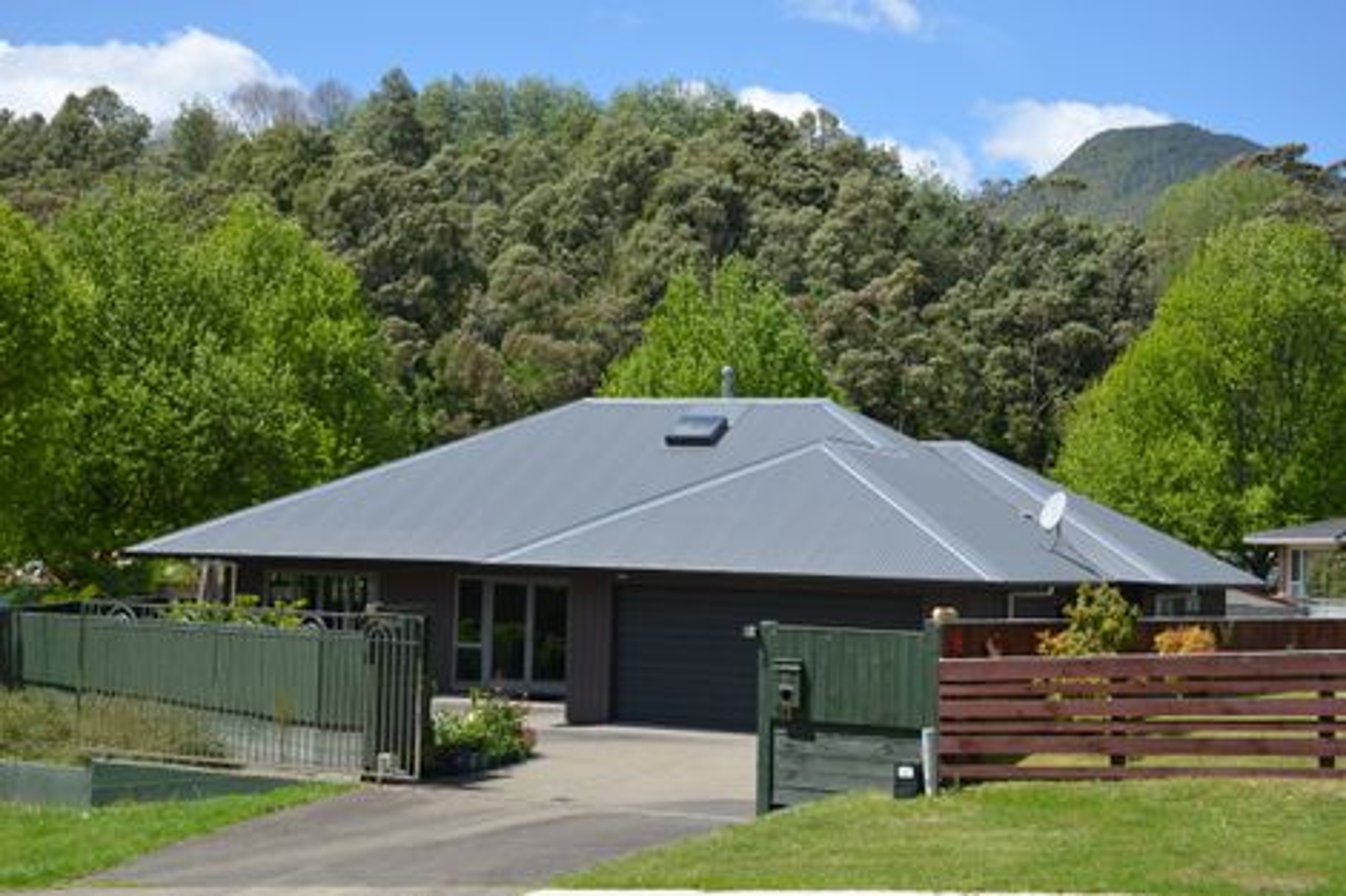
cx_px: 673
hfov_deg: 35.1
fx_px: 2130
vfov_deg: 23.8
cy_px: 448
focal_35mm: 57
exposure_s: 1/250
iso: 100
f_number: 8
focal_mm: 38
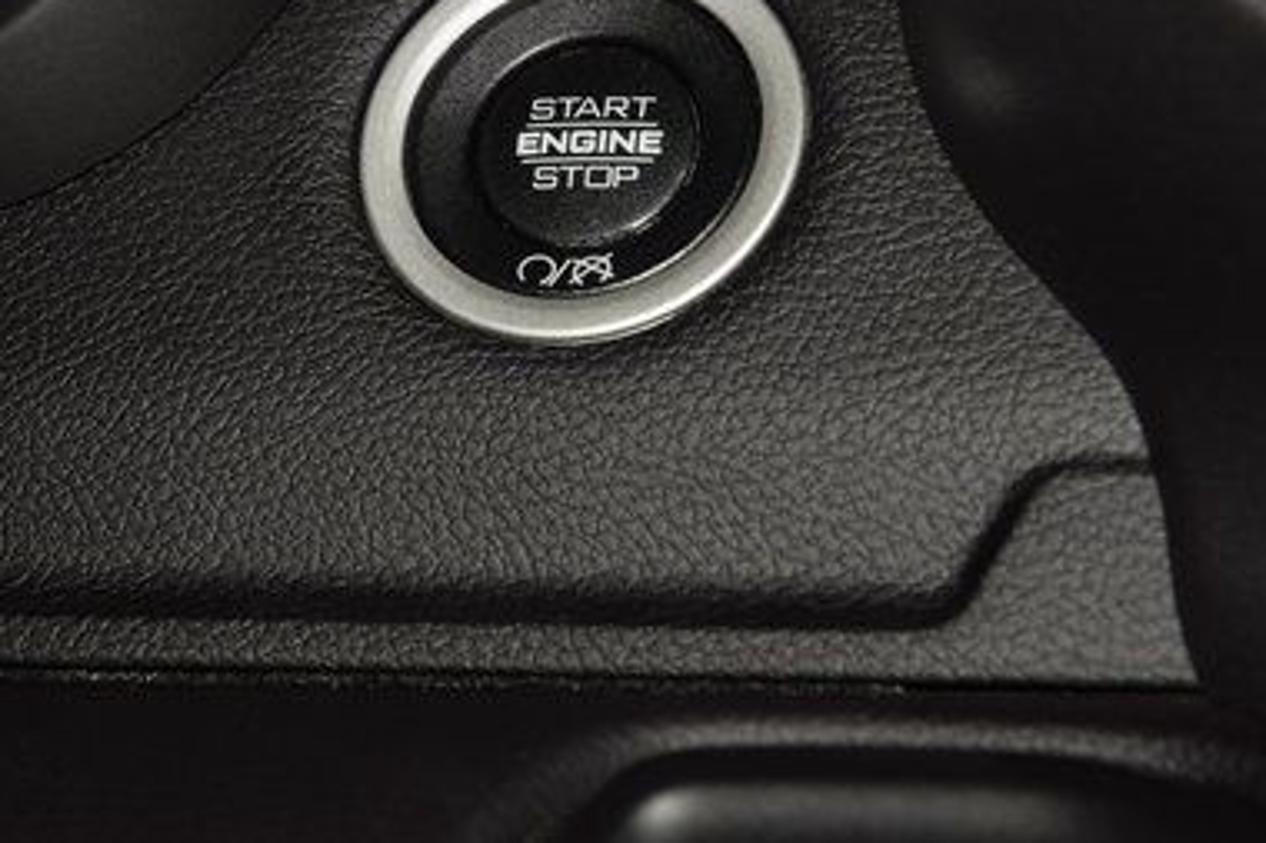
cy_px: 135
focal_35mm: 177
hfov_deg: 11.6
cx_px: 580
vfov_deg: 7.7
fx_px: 6221
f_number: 8
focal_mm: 70
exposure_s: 1/125
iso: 100
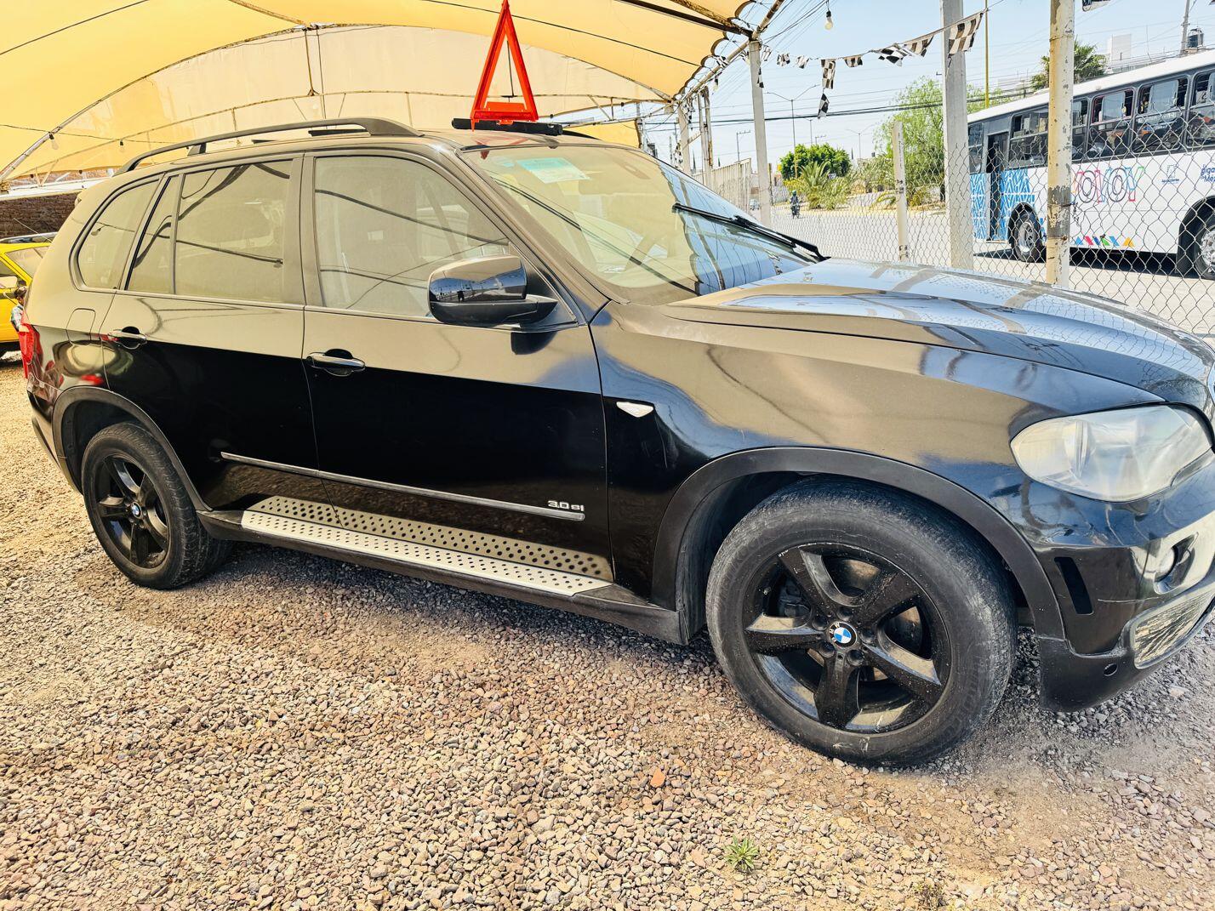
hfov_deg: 71.6
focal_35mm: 24
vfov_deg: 56.8
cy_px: 456
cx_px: 608
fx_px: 842
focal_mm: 6.76
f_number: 1.78
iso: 80
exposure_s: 1/888
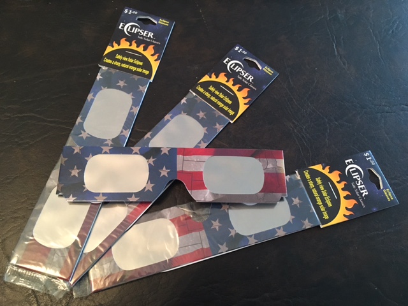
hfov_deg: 61.7
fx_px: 342
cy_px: 153
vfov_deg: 48.2
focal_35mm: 29
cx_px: 204
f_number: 2.2
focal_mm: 4.15
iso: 200
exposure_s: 1/20
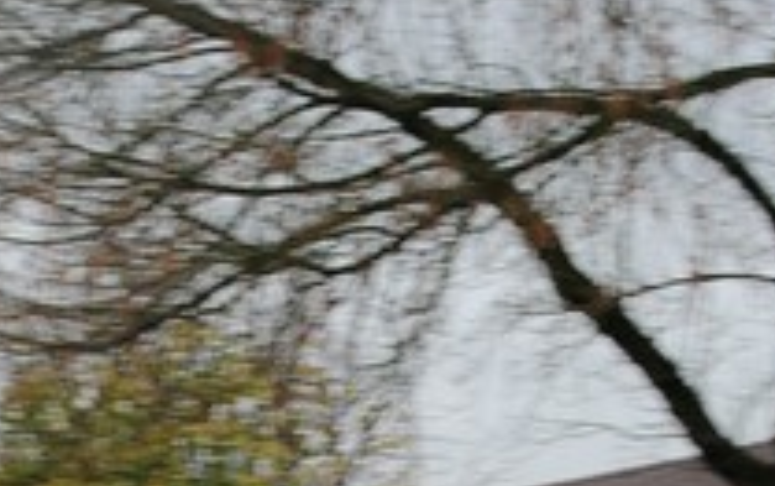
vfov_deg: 8.6
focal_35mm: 148
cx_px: 475
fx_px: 3128
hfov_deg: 14.1
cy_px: 770
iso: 500
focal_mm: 38
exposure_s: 1/160
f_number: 4
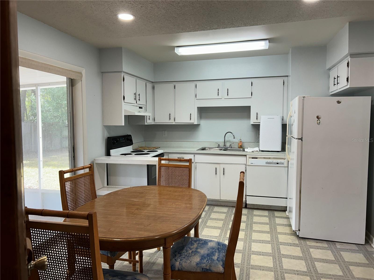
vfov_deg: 53.1
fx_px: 281
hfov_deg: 67.3
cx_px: 187
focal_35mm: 26
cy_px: 140
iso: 64
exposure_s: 1/120
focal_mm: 5.7
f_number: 1.5
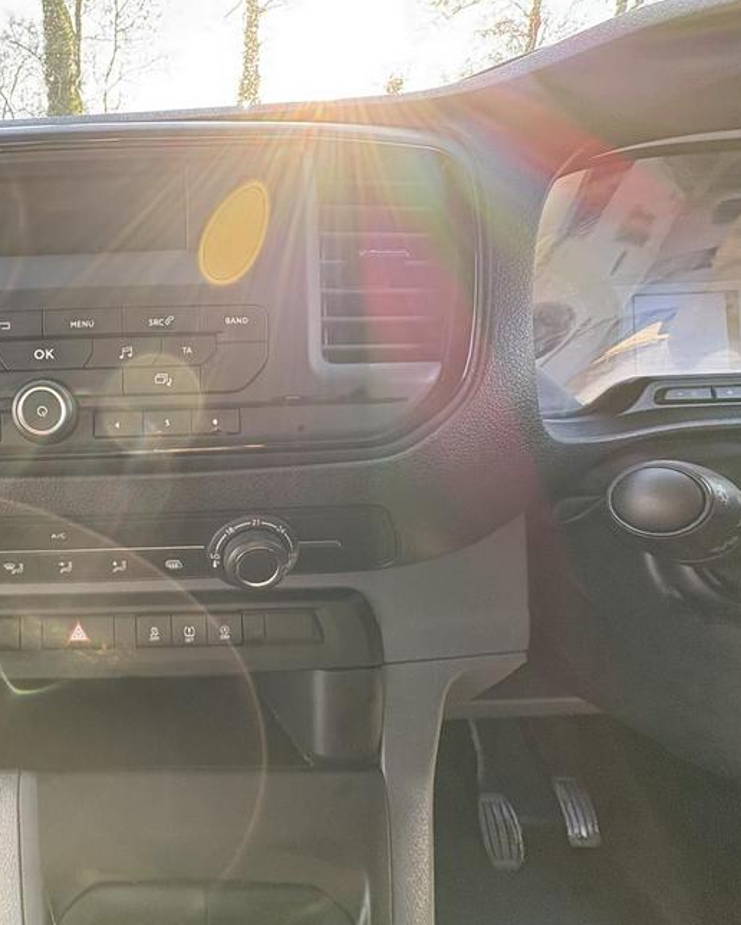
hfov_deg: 63.6
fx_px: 520
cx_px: 129
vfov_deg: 83.2
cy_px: 454
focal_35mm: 19
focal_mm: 2.22
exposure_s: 1/99
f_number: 2.2
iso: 80
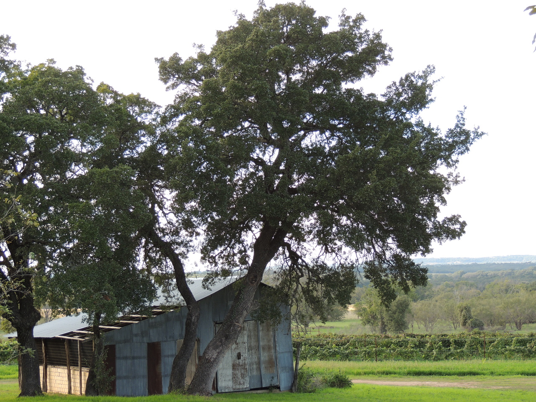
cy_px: 201
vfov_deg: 17.4
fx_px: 1316
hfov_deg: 23.0
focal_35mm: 85
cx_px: 268
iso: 100
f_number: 4
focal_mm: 15.1
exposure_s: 1/100
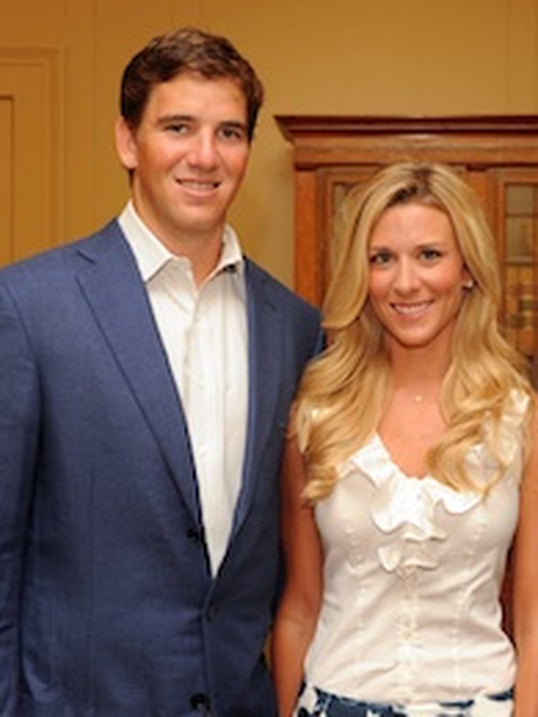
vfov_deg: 31.2
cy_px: 361
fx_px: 1285
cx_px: 408
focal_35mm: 62
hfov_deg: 23.4
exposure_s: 1/60
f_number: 5.6
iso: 400
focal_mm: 42
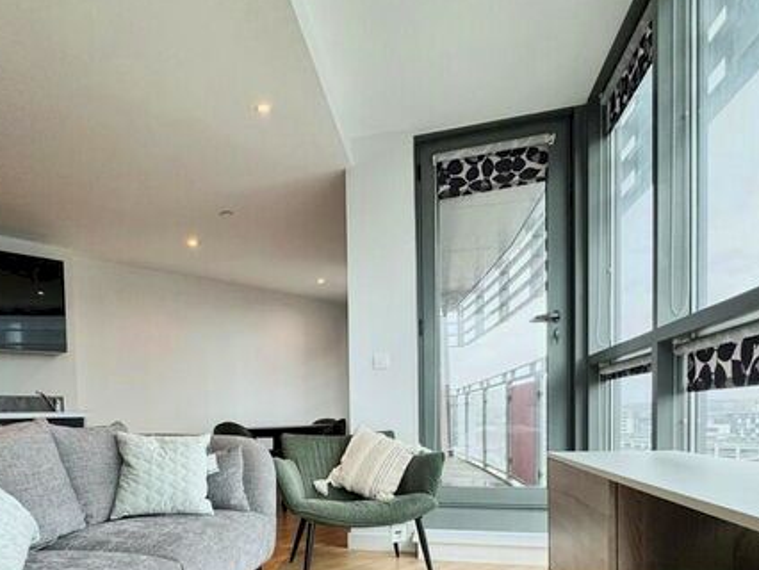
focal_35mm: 23
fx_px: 505
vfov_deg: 55.9
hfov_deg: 72.6
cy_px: 430
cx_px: 283
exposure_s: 1/100
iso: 80
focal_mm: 2.22
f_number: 2.2
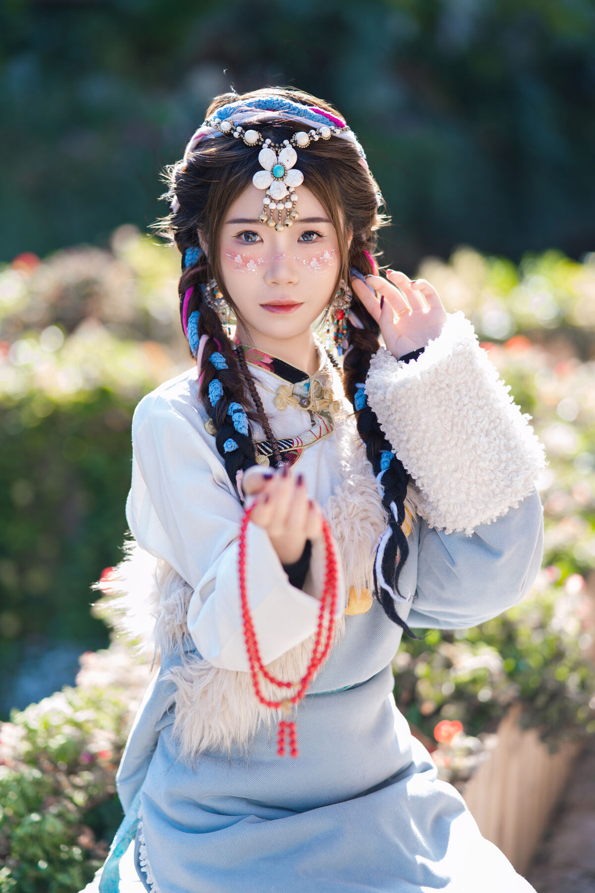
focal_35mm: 85
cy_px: 446
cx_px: 298
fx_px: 2107
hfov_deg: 16.1
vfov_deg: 23.9
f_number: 2
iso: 80
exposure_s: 1/320
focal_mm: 85
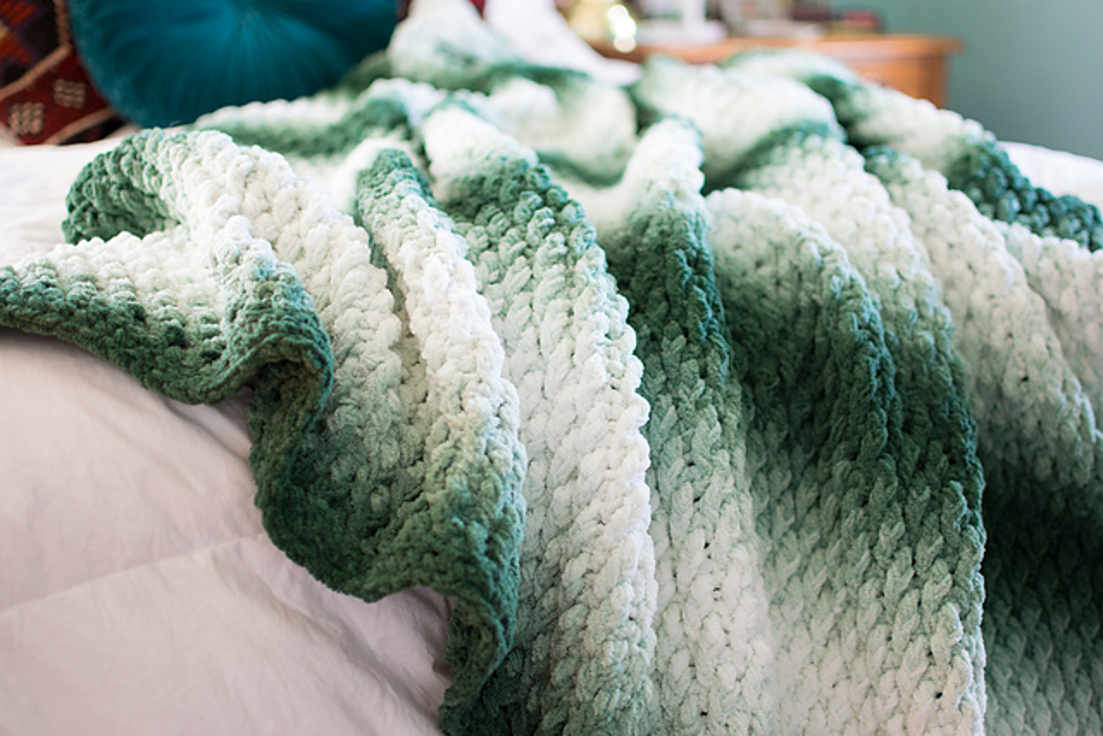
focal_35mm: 52
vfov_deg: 25.8
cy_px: 368
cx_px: 552
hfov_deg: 37.8
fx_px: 1609
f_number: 1.8
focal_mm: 35
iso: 400
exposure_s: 1/50
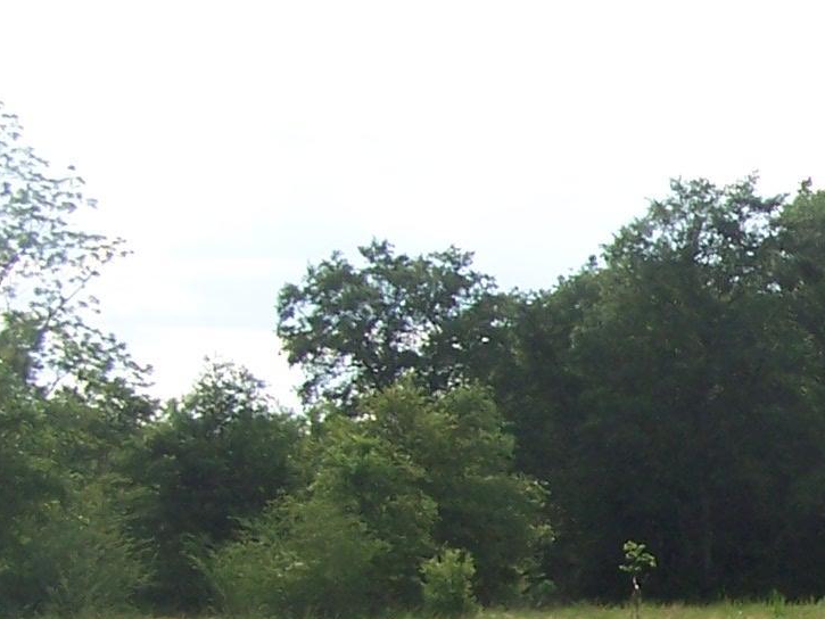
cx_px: 1389
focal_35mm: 135
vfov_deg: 10.9
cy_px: 564
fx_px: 3218
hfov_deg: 13.4
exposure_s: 1/1000
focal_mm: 6.3
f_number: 2.8
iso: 80
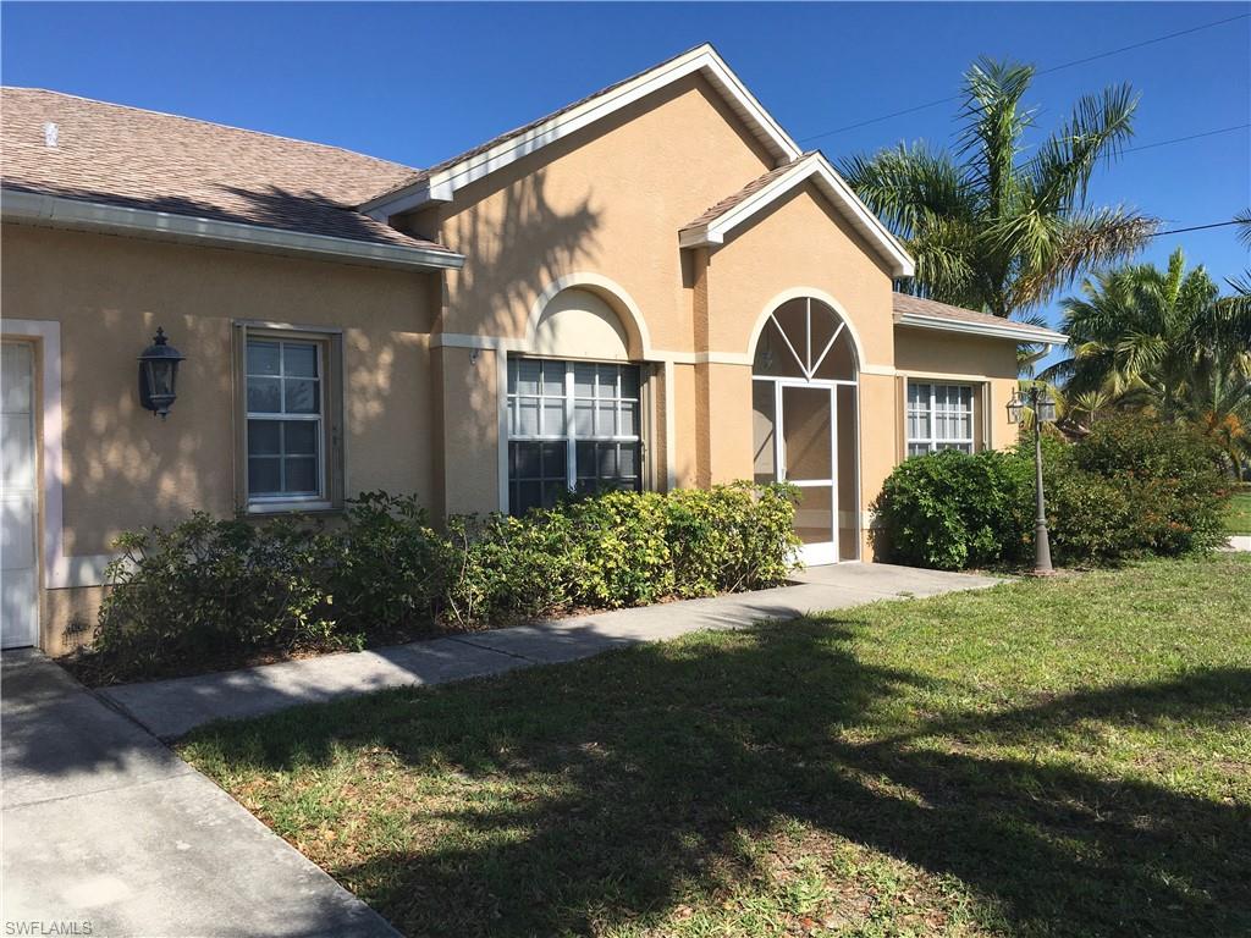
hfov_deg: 61.7
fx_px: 1048
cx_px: 626
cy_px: 469
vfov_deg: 48.2
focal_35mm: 29
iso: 25
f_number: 2.2
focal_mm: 4.15
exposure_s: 1/2262
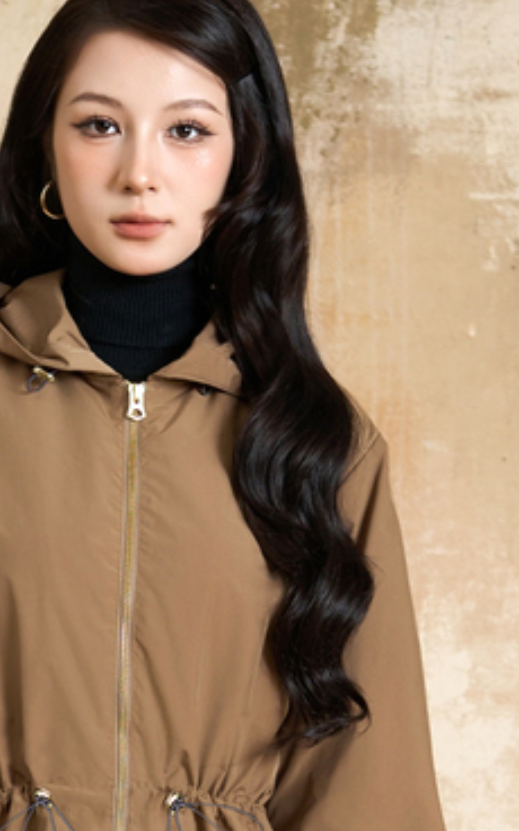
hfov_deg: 8.1
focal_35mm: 161
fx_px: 3644
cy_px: 1052
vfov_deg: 12.6
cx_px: 79
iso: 200
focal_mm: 30
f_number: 4
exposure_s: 1/160
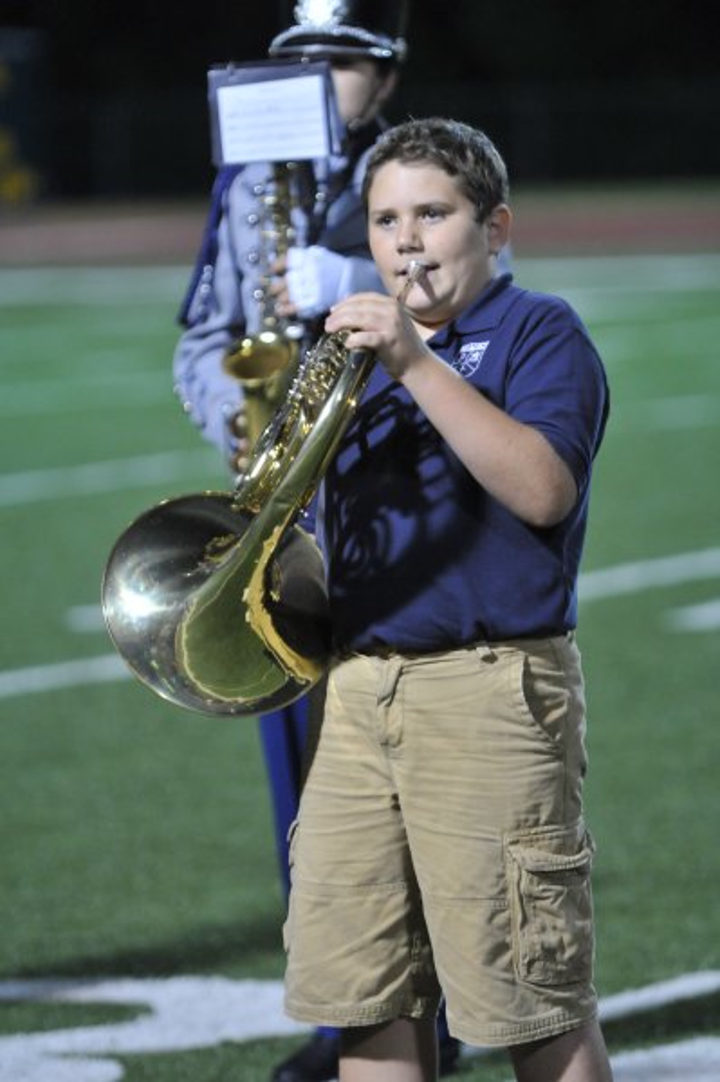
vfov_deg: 7.6
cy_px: 541
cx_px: 360
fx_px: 8113
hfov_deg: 5.1
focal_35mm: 270
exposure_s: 1/160
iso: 1600
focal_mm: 180
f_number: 2.8
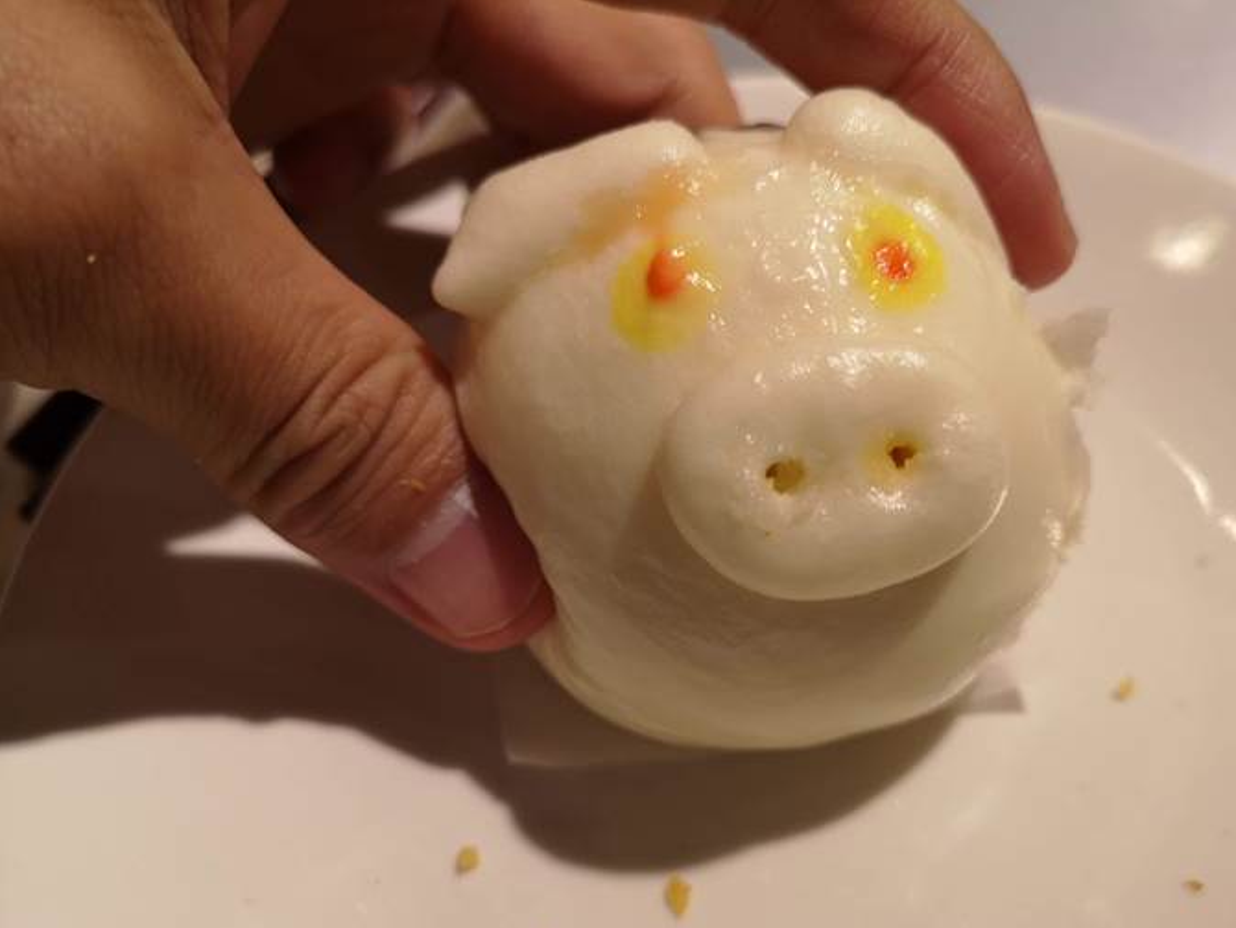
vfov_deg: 48.2
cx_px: 662
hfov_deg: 61.6
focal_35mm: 29
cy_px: 496
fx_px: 1036
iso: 80
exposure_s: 1/50
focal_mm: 3.95
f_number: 1.8
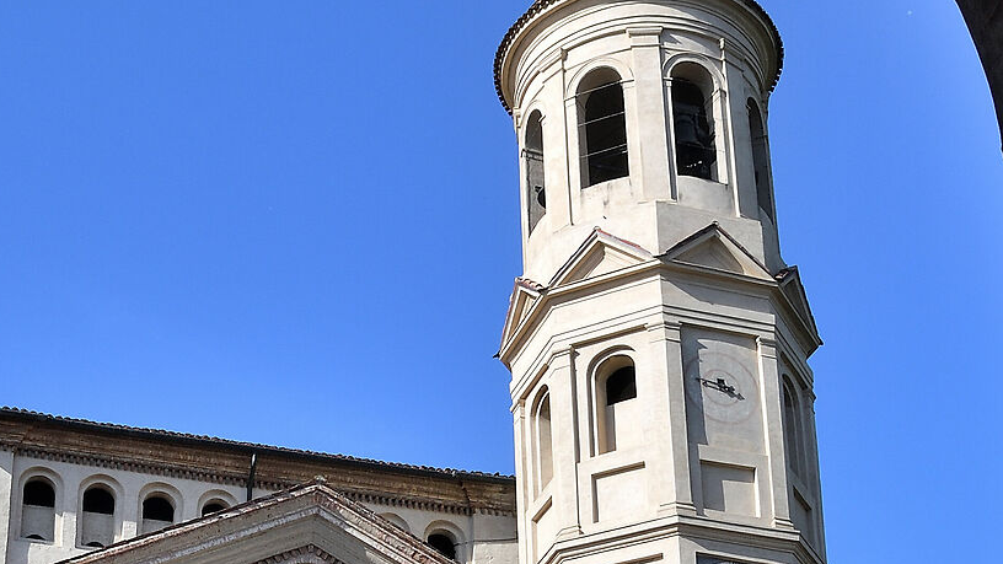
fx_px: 2048
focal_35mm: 77
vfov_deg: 15.2
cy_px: 648
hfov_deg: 27.4
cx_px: 355
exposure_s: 1/125
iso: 100
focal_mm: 17
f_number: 13
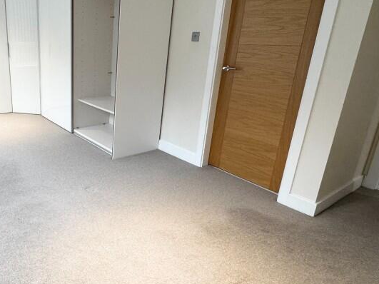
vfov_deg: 51.3
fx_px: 296
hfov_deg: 61.9
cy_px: 133
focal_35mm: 27
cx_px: 98
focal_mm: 2.22
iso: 400
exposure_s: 1/60
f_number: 2.2
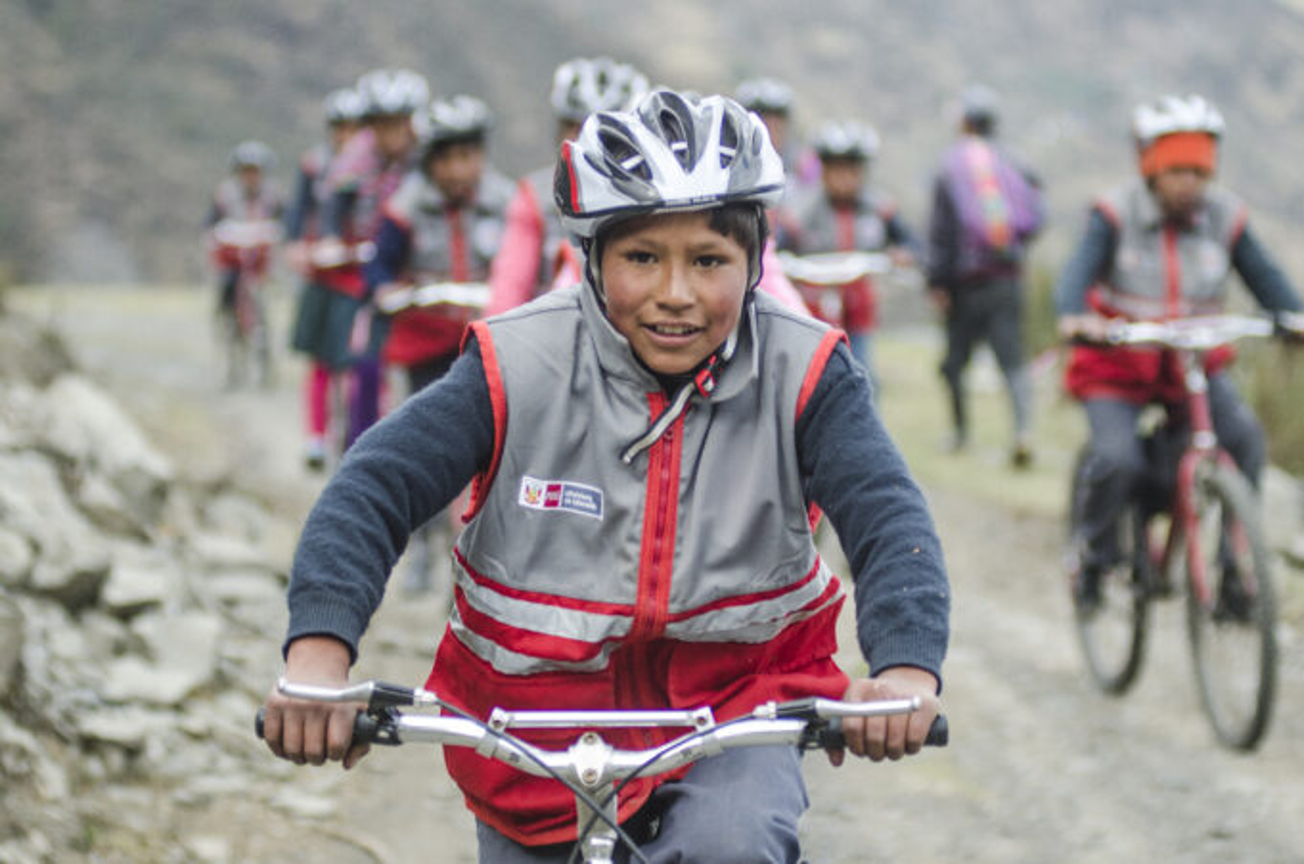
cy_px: 432
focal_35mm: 120
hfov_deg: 17.1
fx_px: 4338
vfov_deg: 11.4
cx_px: 652
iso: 500
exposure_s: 1/640
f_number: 2.8
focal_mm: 80
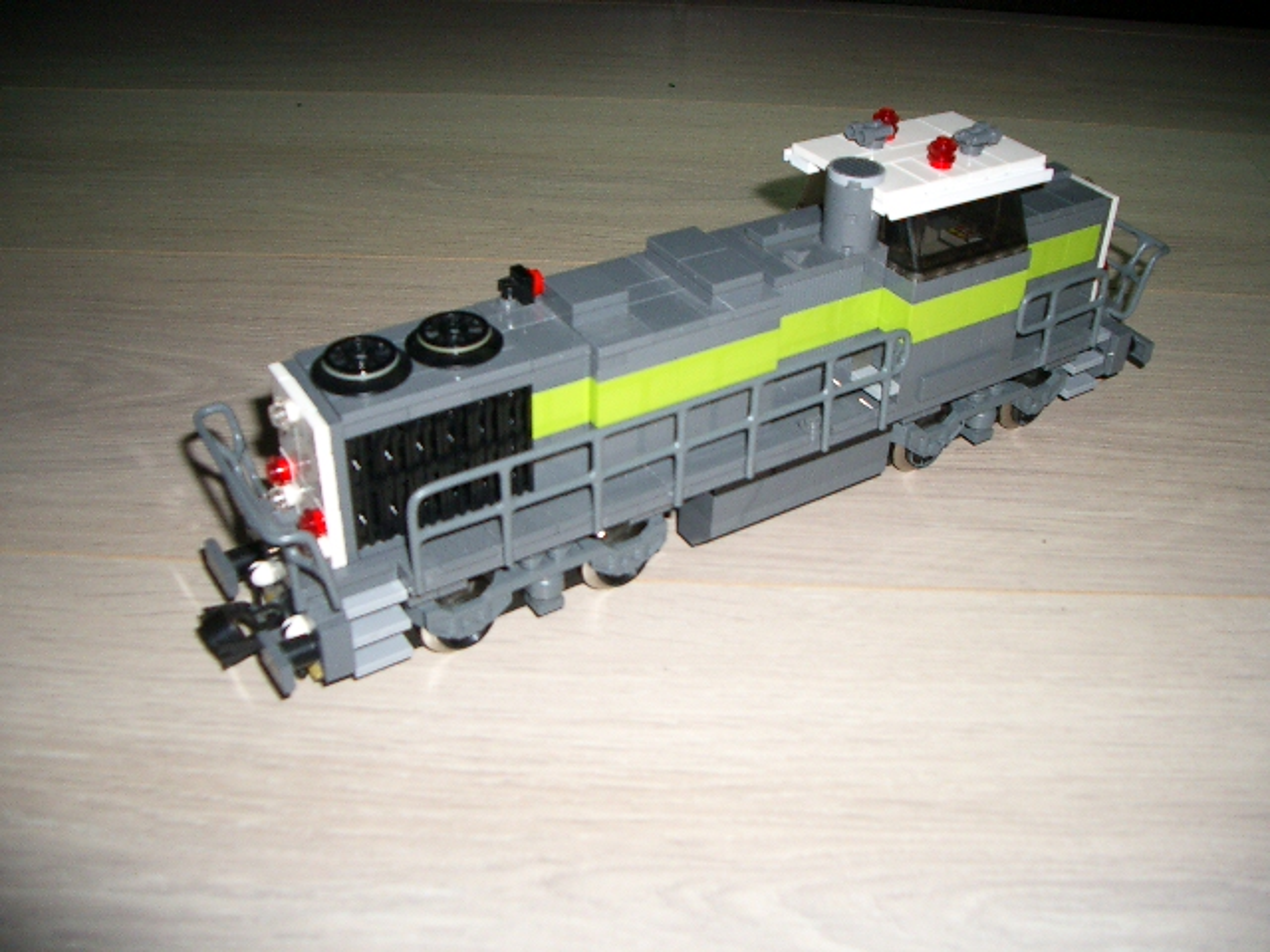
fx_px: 1284
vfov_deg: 40.7
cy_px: 476
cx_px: 635
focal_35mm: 35
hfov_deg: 52.6
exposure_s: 1/40
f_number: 2.6
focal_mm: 5.8
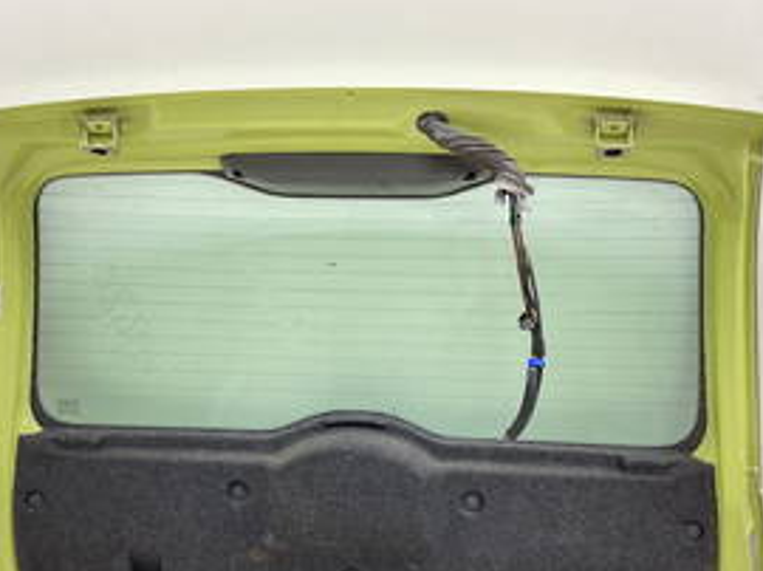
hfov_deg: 43.9
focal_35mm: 43
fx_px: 947
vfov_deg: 33.2
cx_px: 359
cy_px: 393
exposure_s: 1/50
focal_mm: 3
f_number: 1.8
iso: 80
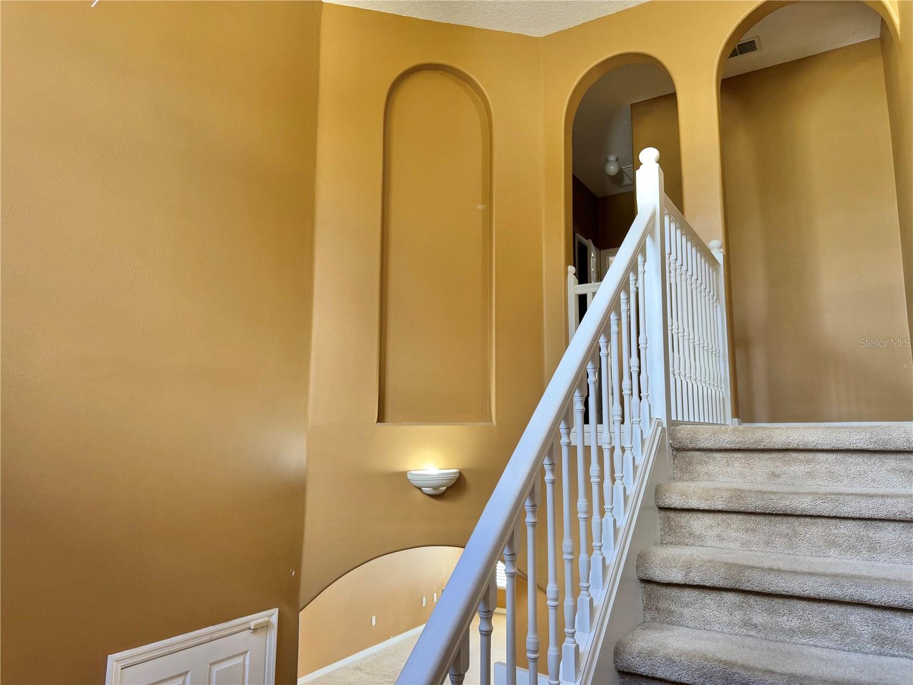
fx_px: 633
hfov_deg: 71.6
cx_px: 456
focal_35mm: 24
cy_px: 342
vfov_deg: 56.8
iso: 125
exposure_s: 1/60
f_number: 1.78
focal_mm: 6.76
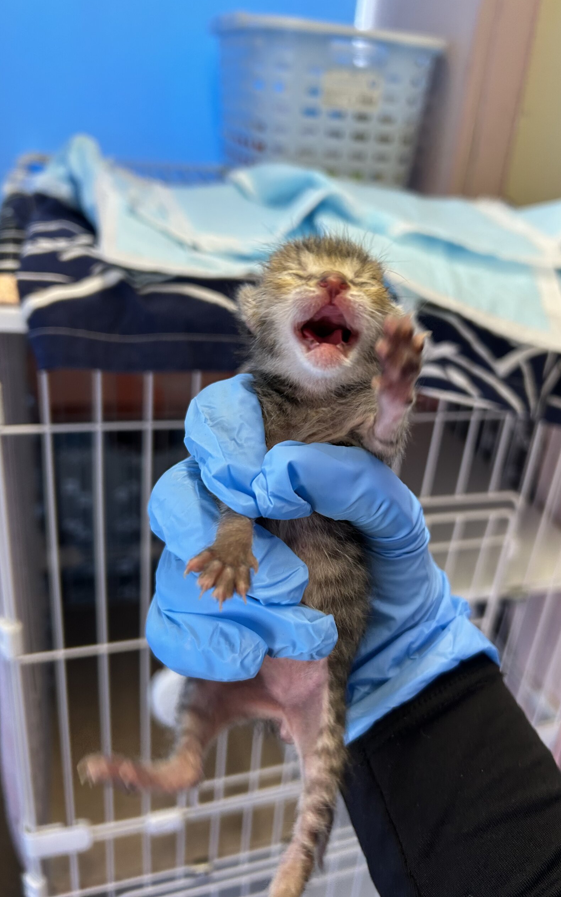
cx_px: 336
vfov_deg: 66.5
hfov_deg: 44.3
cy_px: 442
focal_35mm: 28
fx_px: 685
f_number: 1.5
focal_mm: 5.7
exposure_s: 1/60
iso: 100
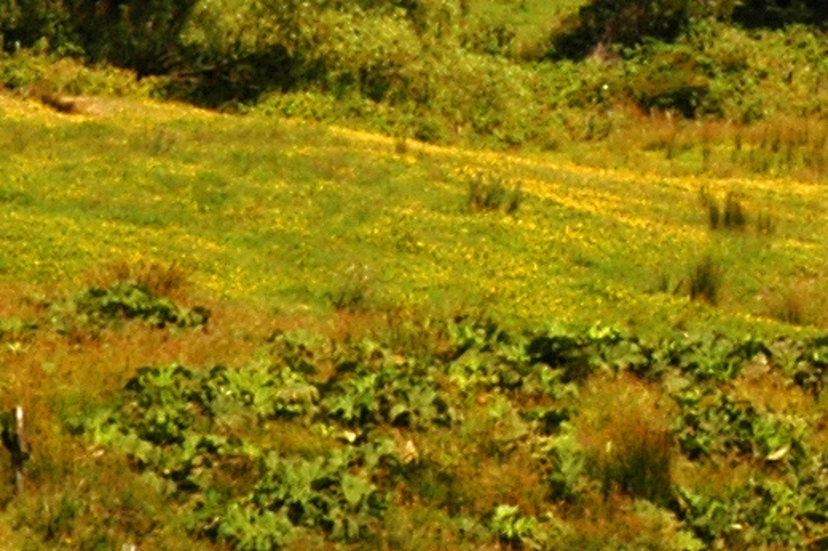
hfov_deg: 4.7
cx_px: 1820
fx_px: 9995
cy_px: -1006
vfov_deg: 3.1
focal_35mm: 435
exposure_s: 1/125
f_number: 20
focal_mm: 50
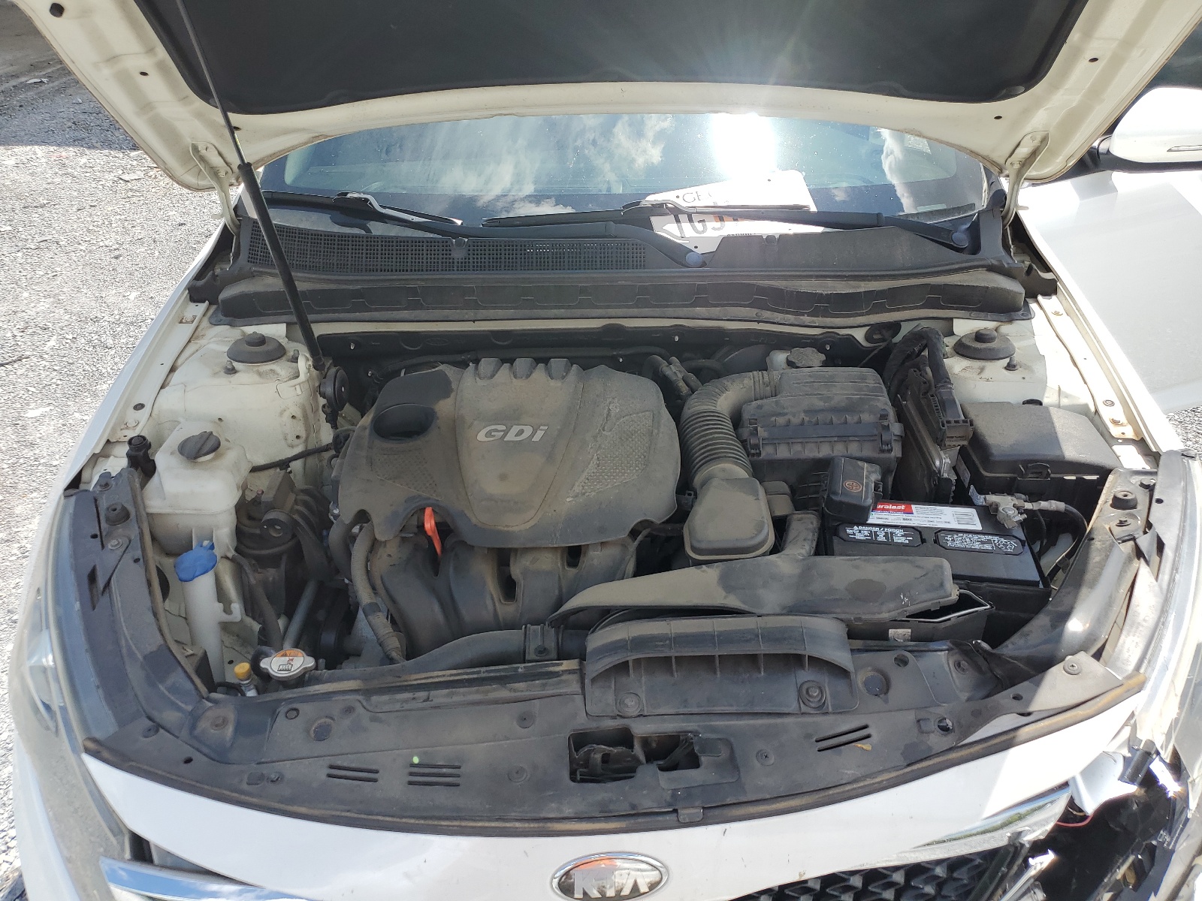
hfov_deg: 67.3
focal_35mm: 26
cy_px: 450
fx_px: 903
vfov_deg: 53.1
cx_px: 601
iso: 50
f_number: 1.5
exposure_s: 1/1667
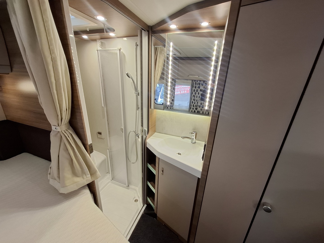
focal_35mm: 13
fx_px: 122
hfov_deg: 106.2
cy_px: 122
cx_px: 162
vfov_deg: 89.9
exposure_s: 1/50
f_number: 2.2
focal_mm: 1.74
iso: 160
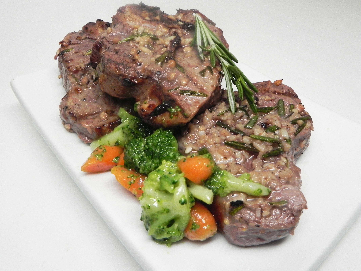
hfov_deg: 61.7
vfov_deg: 48.2
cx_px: 180
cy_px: 136
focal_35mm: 29
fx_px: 302
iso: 217
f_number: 4.5
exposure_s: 1/30.4
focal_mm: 5.2
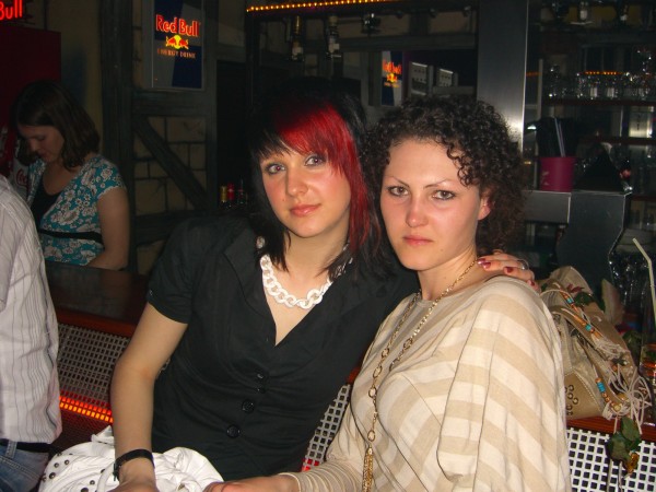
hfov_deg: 49.0
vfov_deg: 37.7
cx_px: 328
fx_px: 720
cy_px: 246
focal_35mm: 38
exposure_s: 1/60
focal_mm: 7.9
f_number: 2.8
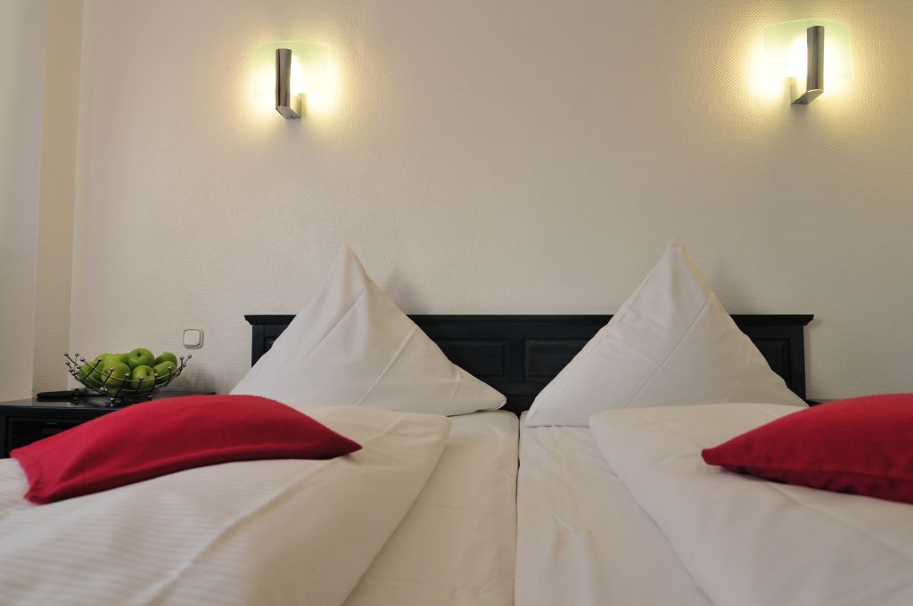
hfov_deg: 81.3
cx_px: 456
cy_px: 303
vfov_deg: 59.4
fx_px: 532
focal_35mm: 21
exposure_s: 1/80
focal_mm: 14
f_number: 4.5
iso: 250
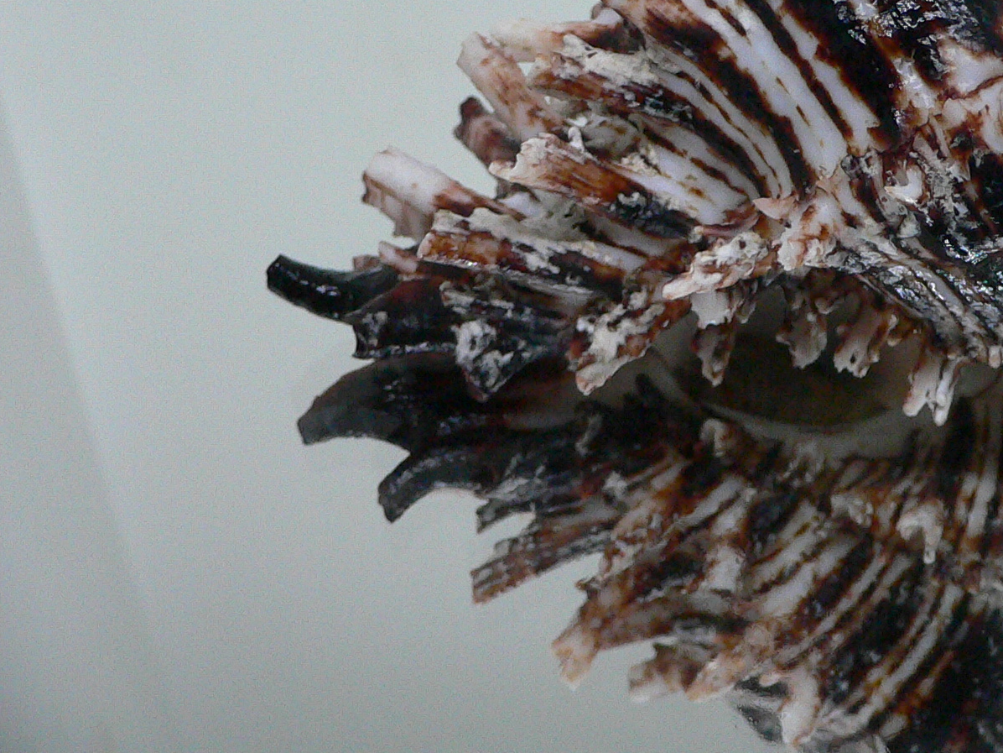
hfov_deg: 31.7
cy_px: 159
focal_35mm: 59
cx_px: 824
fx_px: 1710
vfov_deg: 24.5
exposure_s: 1/50
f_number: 2.8
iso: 200
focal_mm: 4.6
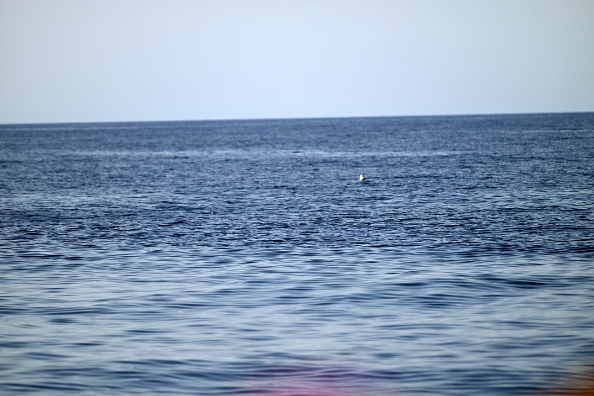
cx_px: 297
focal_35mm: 250
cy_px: 198
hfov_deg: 8.2
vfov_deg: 5.5
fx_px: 4125
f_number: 5.6
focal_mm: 250
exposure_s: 1/1000
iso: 140
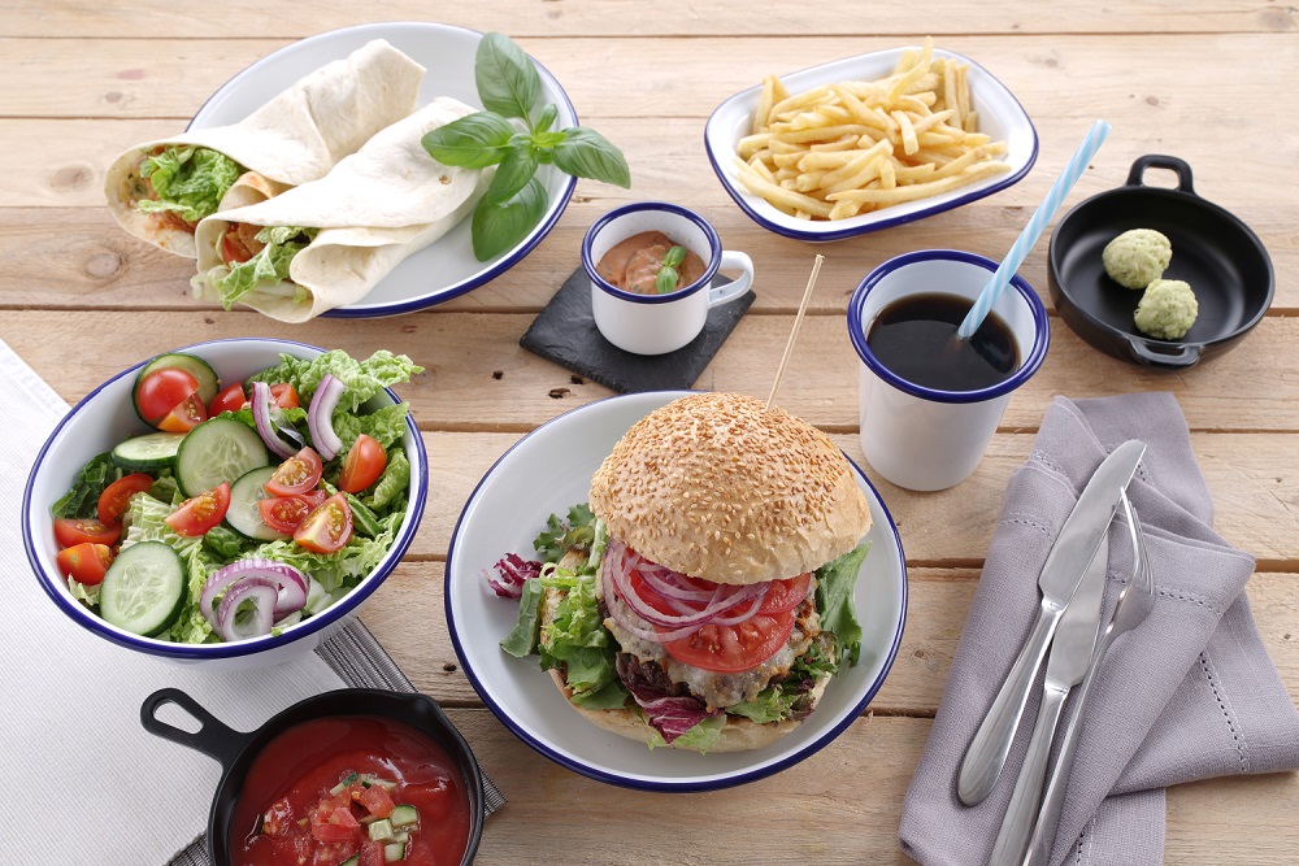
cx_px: 650
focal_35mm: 45
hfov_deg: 43.6
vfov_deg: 29.9
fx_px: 1624
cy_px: 433
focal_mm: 45
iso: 100
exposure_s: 1/40
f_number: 10
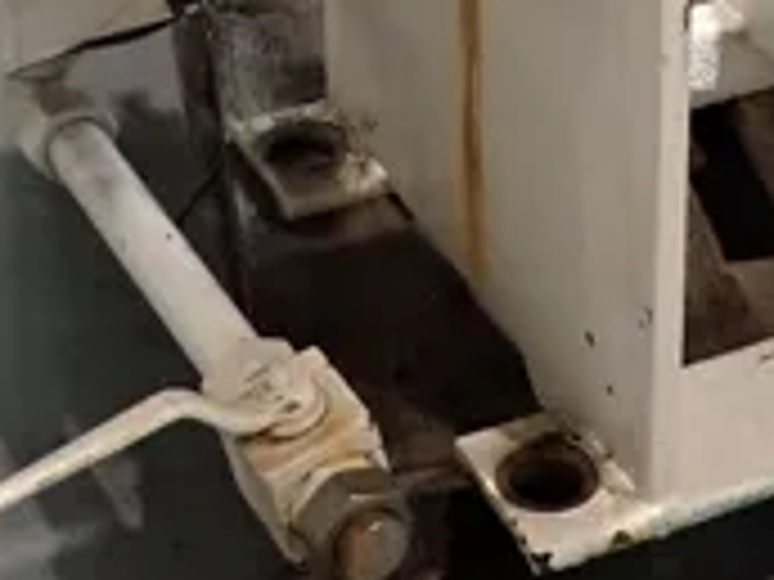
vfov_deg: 14.5
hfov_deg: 21.5
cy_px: -447
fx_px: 2012
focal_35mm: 90
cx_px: 608
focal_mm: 4.5
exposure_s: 1/30
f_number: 2
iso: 250
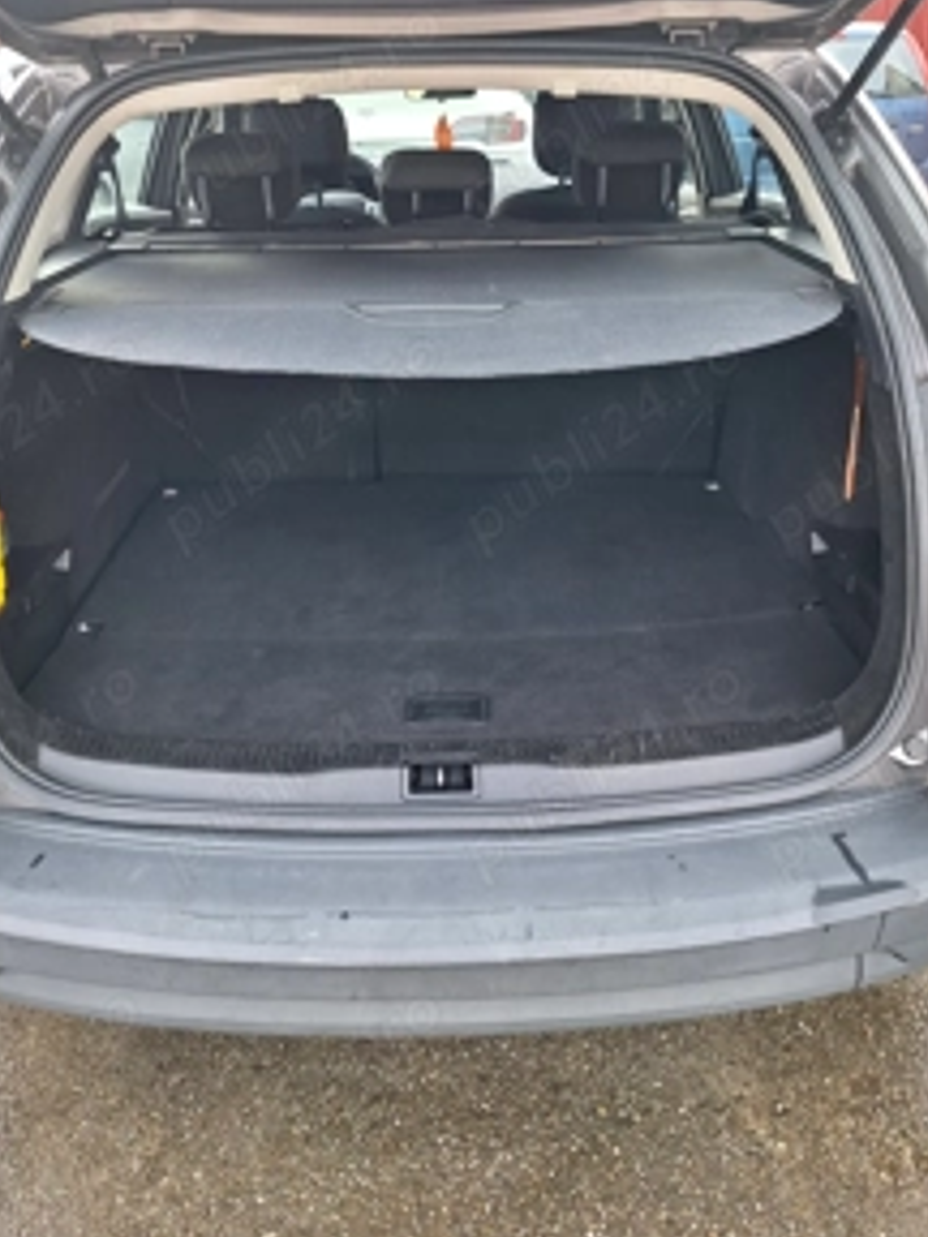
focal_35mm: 32
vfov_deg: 56.5
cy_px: 511
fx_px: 1144
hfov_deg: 44.2
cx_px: 451
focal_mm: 5.54
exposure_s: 1/167
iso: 40
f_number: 1.8
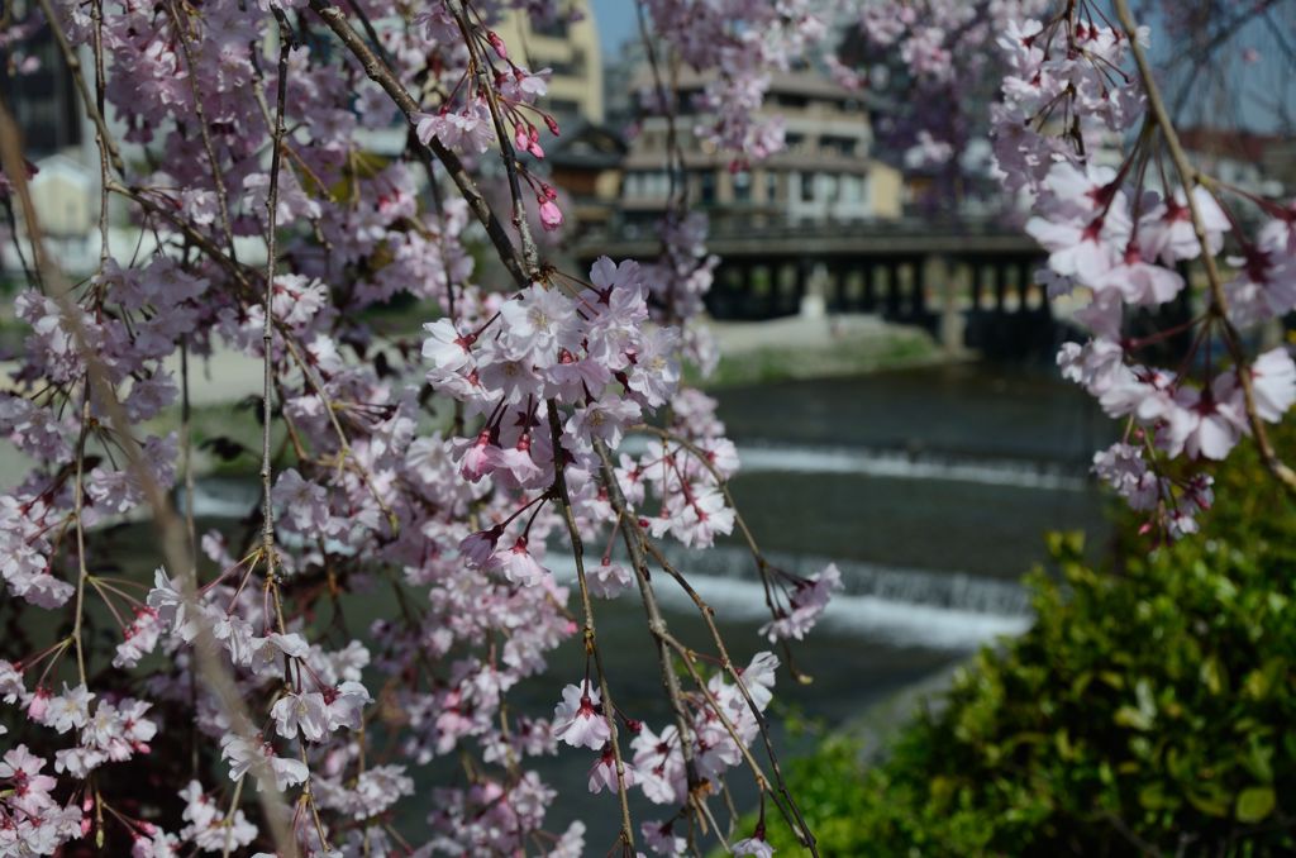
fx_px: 1832
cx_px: 648
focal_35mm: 51
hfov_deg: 39.0
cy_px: 429
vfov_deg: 26.4
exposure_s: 1/800
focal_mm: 34
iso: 100
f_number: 6.3
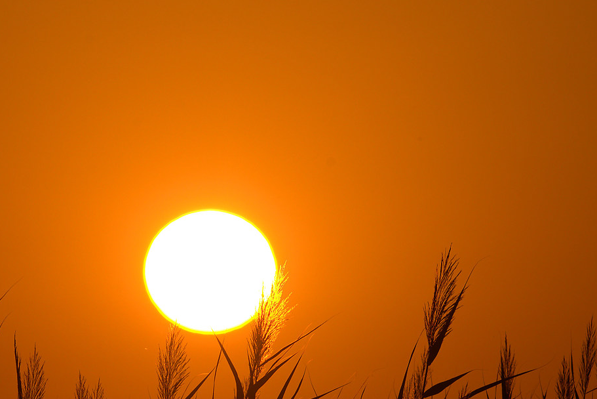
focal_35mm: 843
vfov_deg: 1.6
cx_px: 186
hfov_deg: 2.4
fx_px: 13983
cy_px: 279
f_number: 11
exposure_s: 1/1250
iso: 125
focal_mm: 320
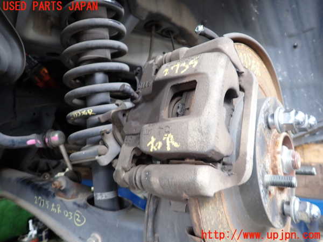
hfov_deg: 69.4
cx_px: 162
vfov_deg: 54.9
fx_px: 233
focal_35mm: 25
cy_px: 121
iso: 200
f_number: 2
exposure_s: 1/40
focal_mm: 4.5
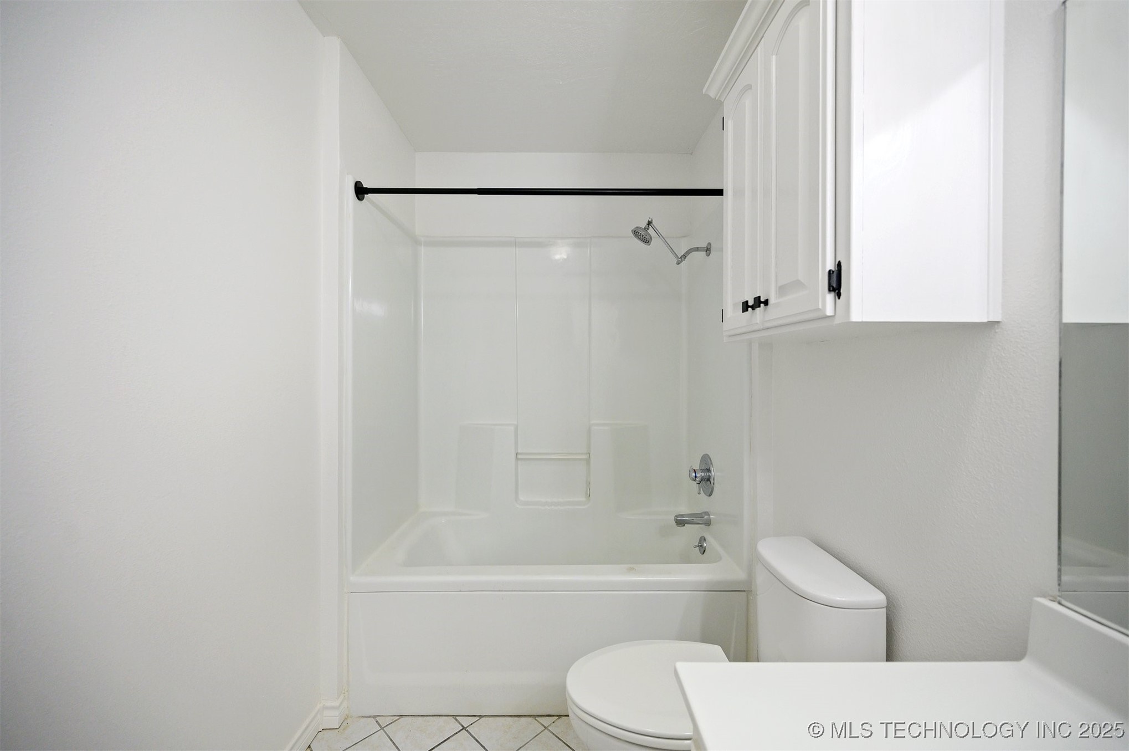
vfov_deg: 81.1
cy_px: 376
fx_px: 439
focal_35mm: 14
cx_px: 564
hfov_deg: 104.3
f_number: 4
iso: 500
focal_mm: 14
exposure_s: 1/200
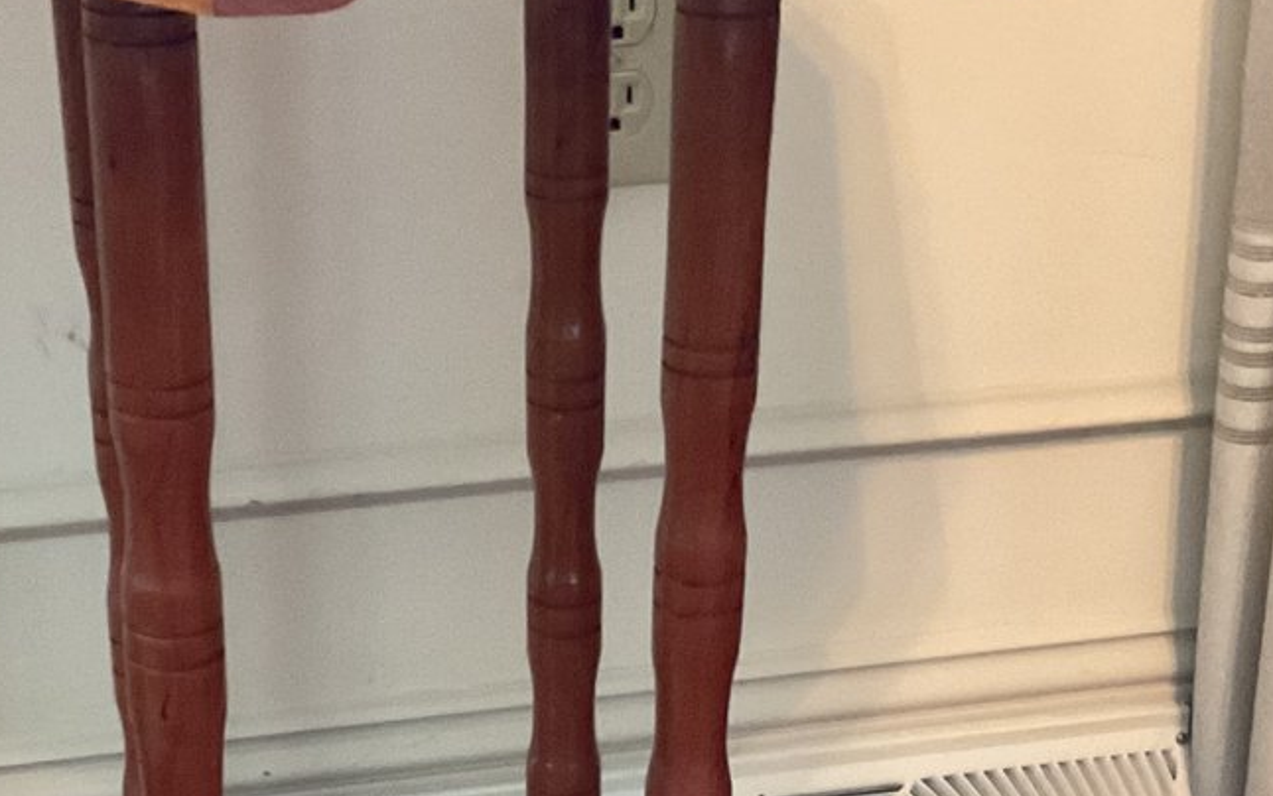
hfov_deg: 28.5
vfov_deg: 17.9
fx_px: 2498
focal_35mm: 72
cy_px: 685
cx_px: 488
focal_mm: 3
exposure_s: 1/30
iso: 400
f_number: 1.8
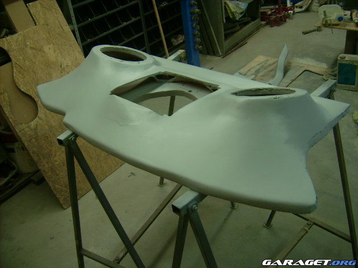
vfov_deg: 40.7
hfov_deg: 52.6
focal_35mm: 35
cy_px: 134
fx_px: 362
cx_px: 179
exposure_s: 1/54
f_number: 2.8
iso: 50
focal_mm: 5.95
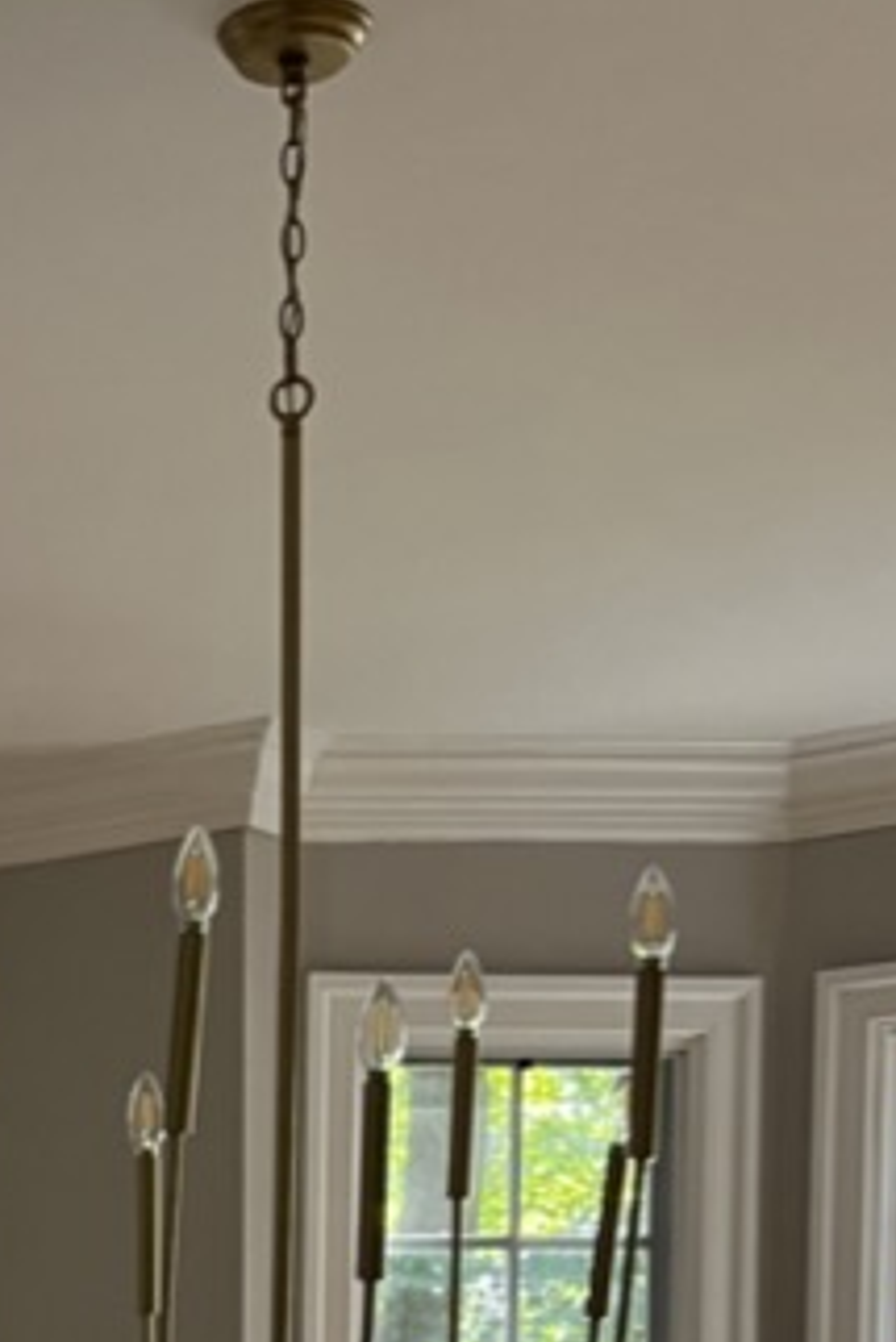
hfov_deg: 15.3
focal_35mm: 86
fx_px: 3207
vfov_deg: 21.2
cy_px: 1792
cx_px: -185
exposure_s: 1/60
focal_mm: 5.7
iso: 160
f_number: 1.5
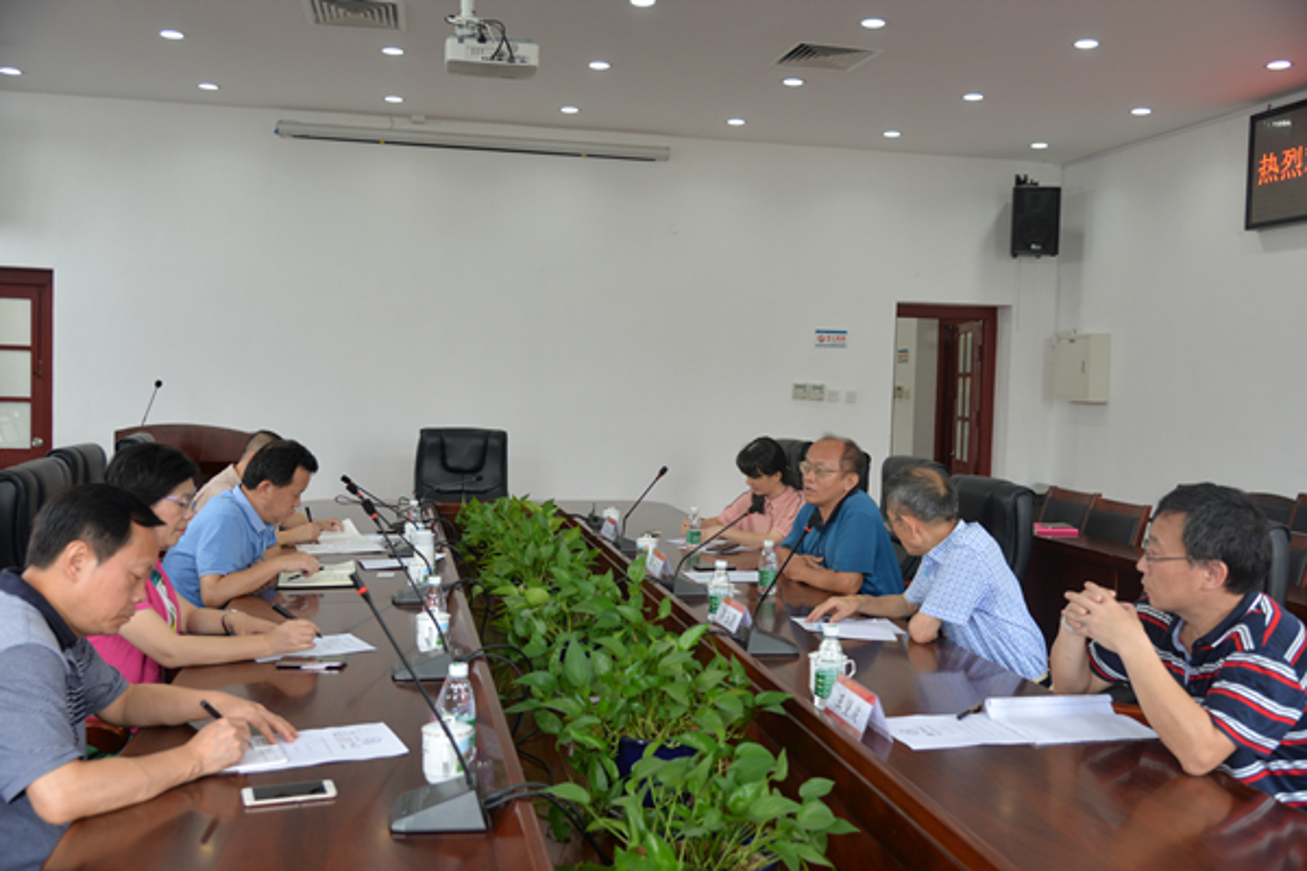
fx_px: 1162
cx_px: 654
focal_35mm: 32
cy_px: 436
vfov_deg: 41.1
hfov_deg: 58.7
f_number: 4
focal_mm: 32
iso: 500
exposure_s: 1/60
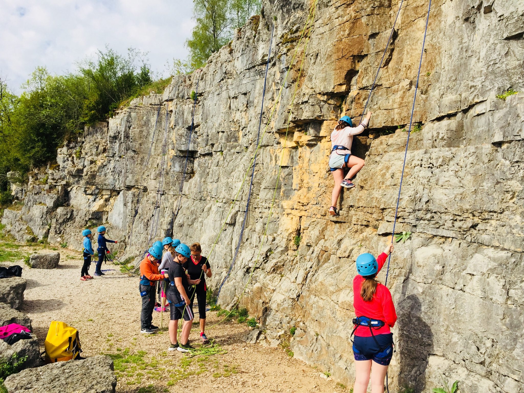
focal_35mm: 29
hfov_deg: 61.7
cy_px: 196
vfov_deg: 48.2
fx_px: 439
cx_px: 262
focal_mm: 4.15
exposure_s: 1/1647
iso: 32
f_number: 2.2
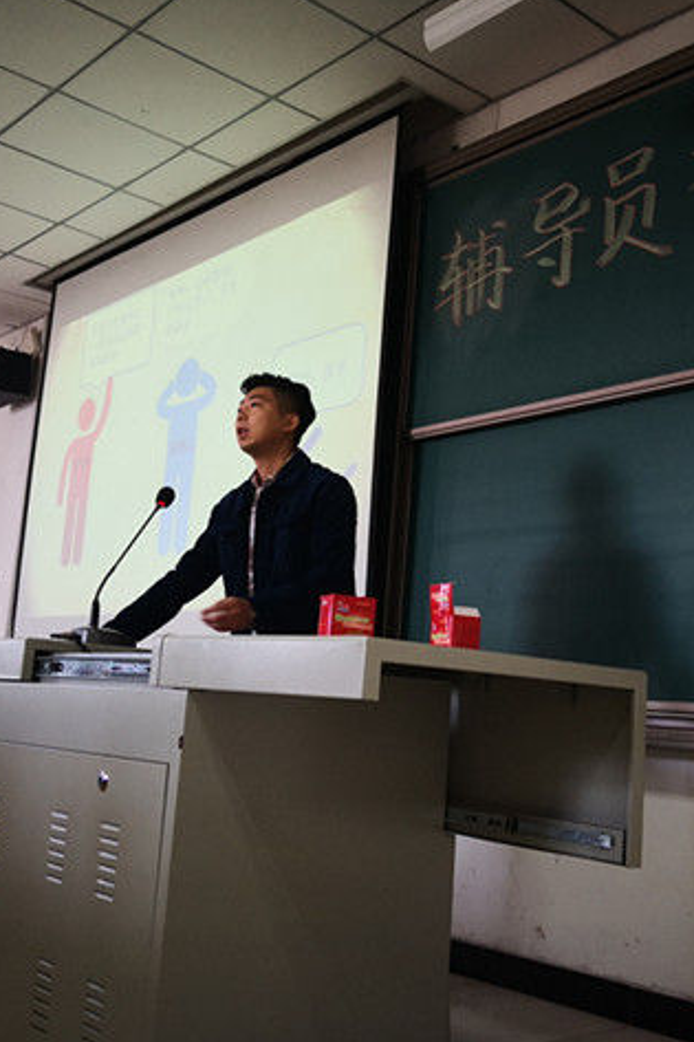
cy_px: 518
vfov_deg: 50.7
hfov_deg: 35.0
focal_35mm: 38
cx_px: 397
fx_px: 1100
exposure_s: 1/33.3
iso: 200
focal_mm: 3.95
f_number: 1.6
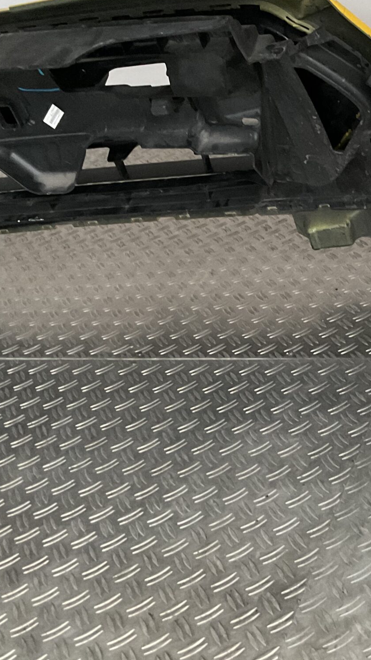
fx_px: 944
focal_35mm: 54
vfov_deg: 38.5
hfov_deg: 21.8
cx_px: 325
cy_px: 306
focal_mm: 3
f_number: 1.8
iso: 400
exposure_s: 1/25
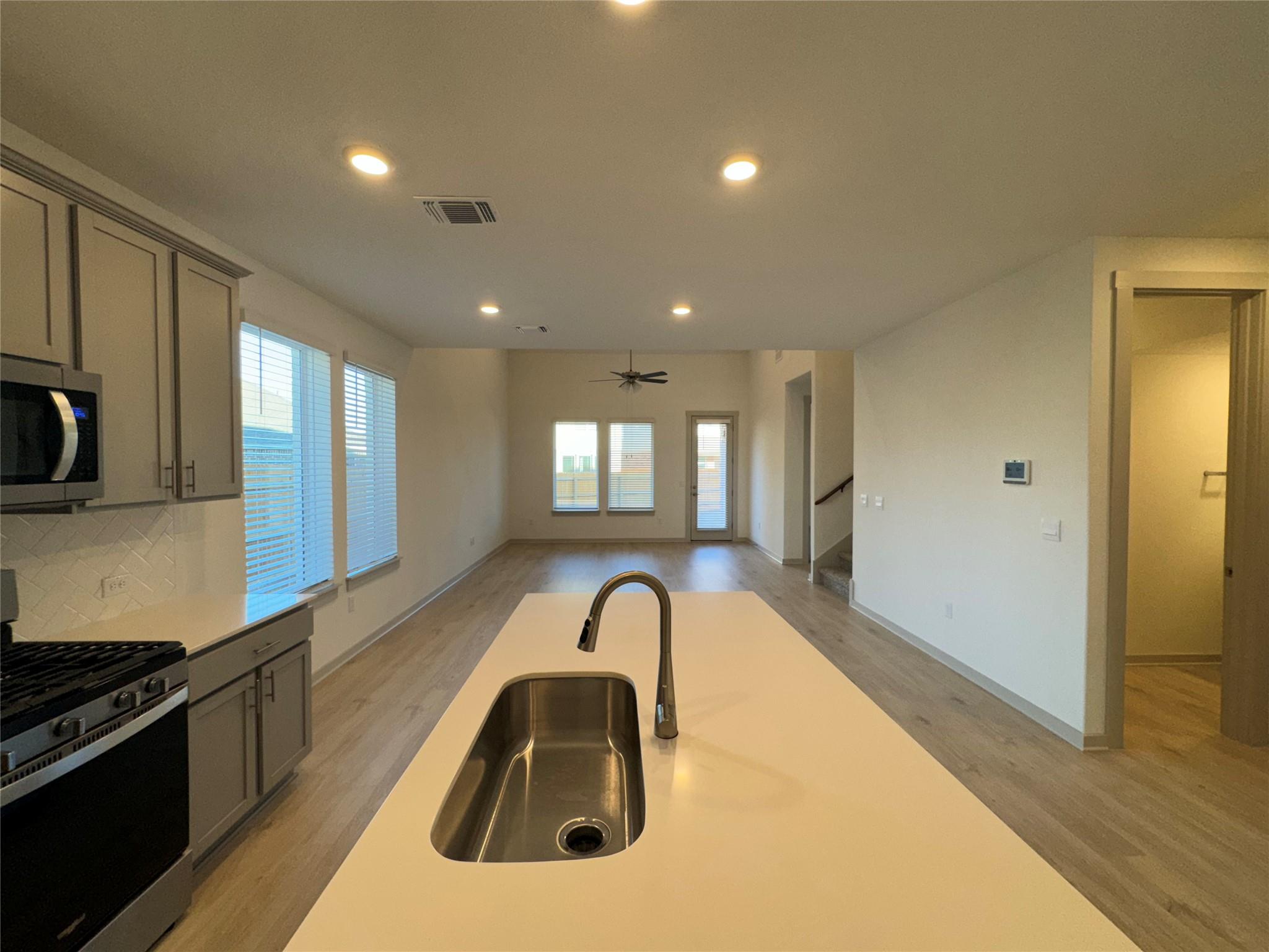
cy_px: 476
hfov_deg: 102.1
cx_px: 634
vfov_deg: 85.7
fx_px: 513
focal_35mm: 14
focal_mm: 2.22
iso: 100
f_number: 2.2
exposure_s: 1/120
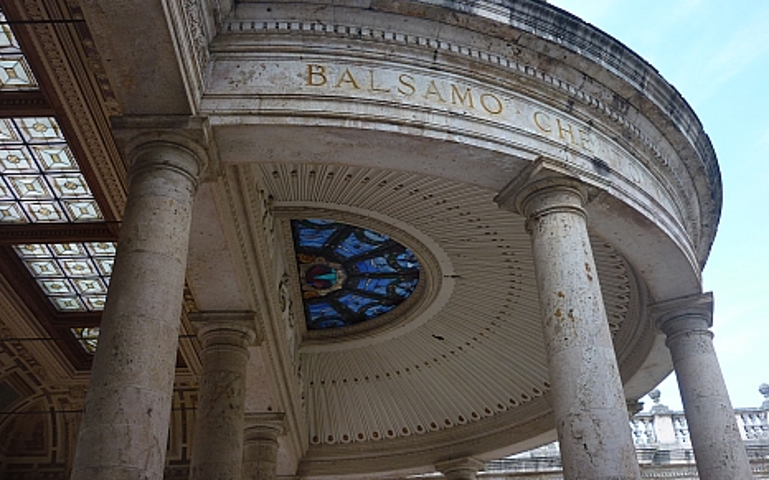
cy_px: 196
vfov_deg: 35.2
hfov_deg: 54.0
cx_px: 391
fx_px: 754
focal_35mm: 36
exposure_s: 1/200
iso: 80
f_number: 2.8
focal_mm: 5.5
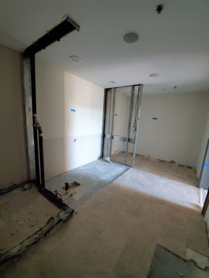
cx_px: 104
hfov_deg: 89.9
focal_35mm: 13
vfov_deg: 106.2
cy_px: 139
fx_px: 105
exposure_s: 1/30
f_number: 2.2
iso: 800
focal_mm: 1.8
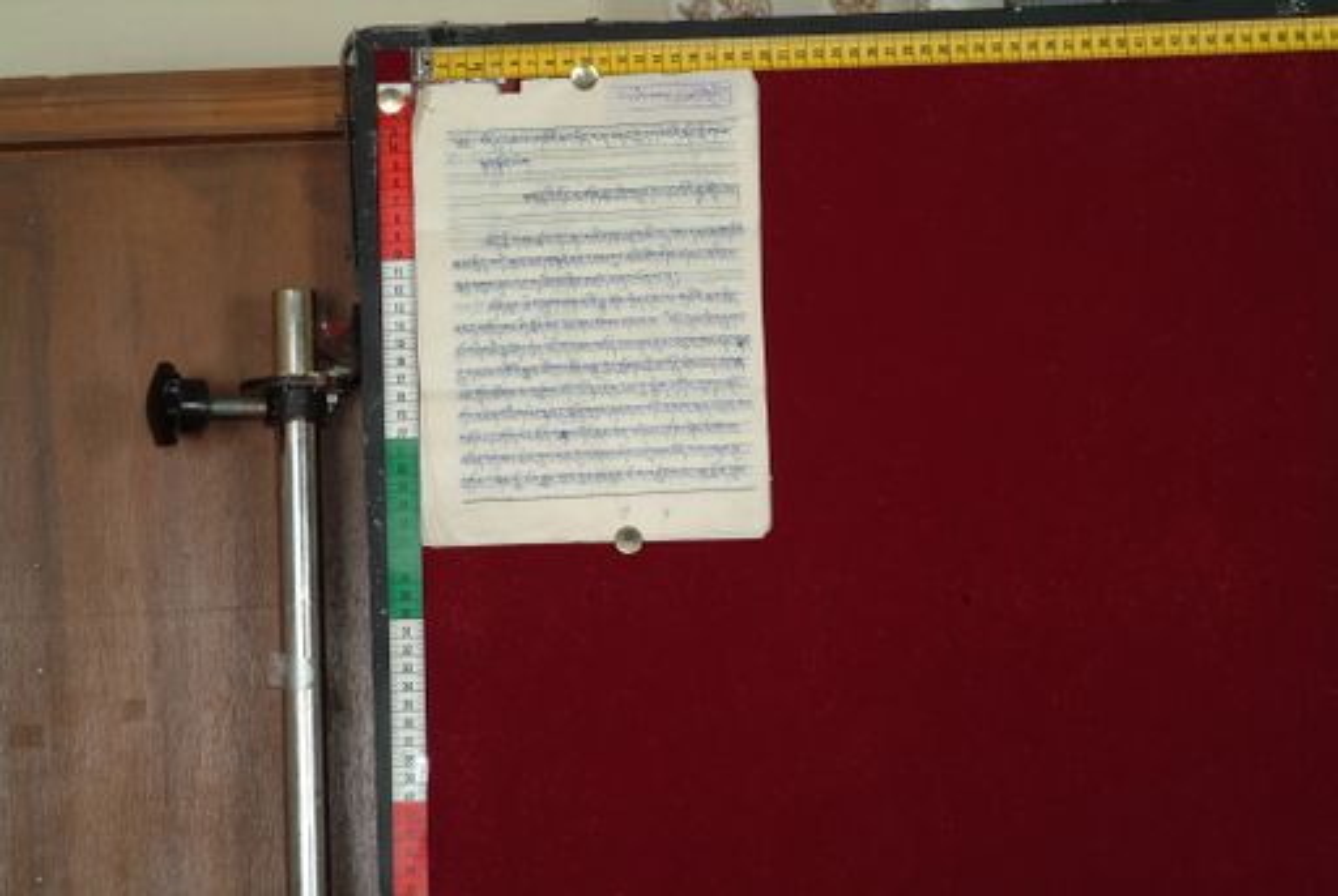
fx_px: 3294
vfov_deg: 15.5
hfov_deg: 23.0
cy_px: 448
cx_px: 669
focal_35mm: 88
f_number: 13
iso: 160
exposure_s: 1/20
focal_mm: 59
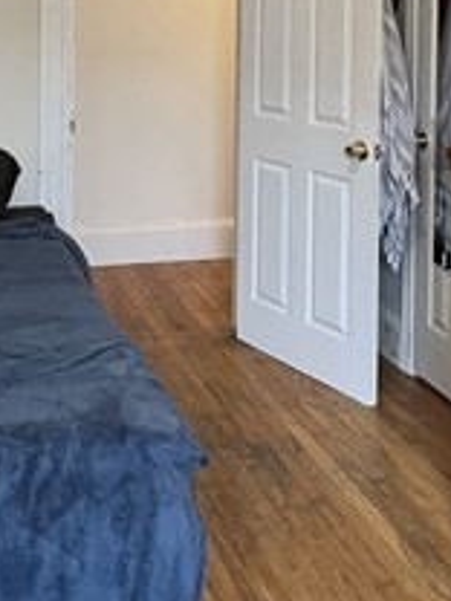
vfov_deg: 36.0
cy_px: 9
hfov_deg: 29.7
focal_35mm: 48
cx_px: 107
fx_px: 834
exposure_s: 1/60
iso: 320
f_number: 1.8
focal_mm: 1.57
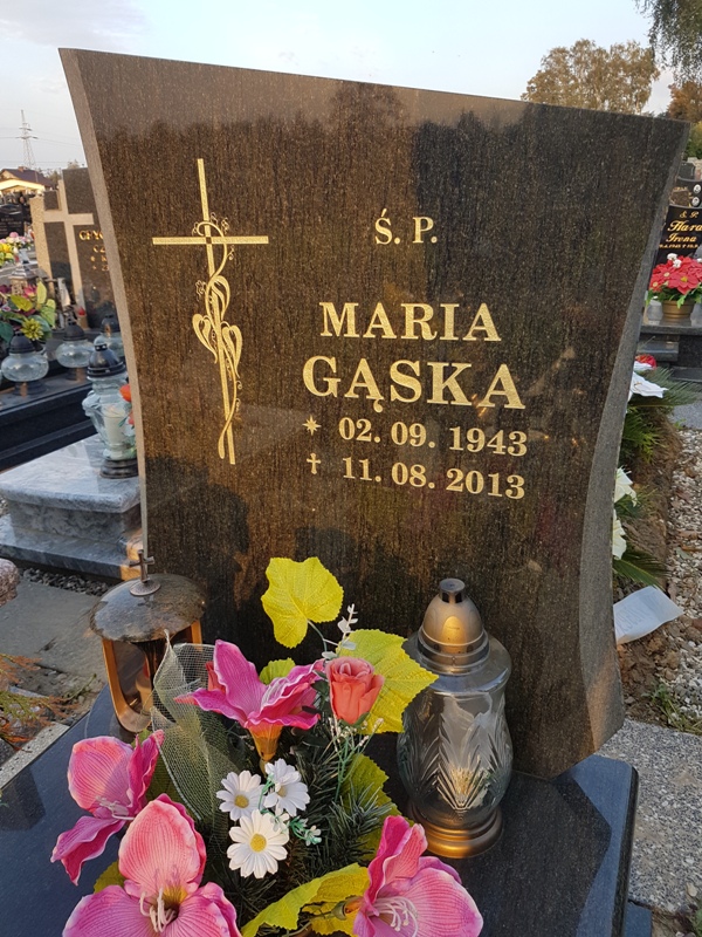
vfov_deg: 67.3
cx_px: 351
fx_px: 703
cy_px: 468
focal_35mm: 26
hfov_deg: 53.1
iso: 40
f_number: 1.7
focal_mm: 4.2
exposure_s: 1/270
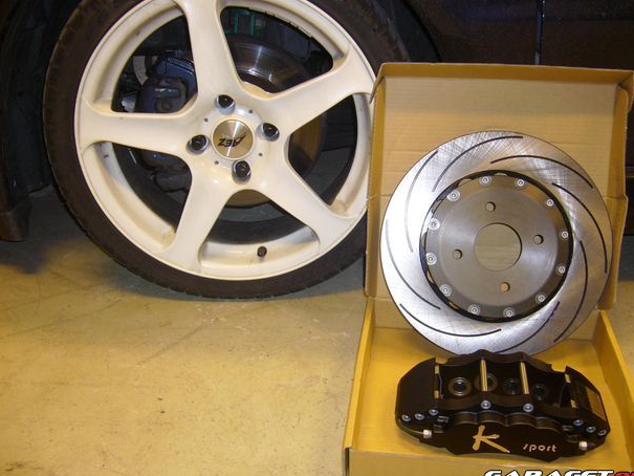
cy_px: 235
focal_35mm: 37
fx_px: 678
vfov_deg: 38.7
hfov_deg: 50.1
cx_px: 328
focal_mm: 5.8
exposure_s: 1/8
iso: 80
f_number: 2.8
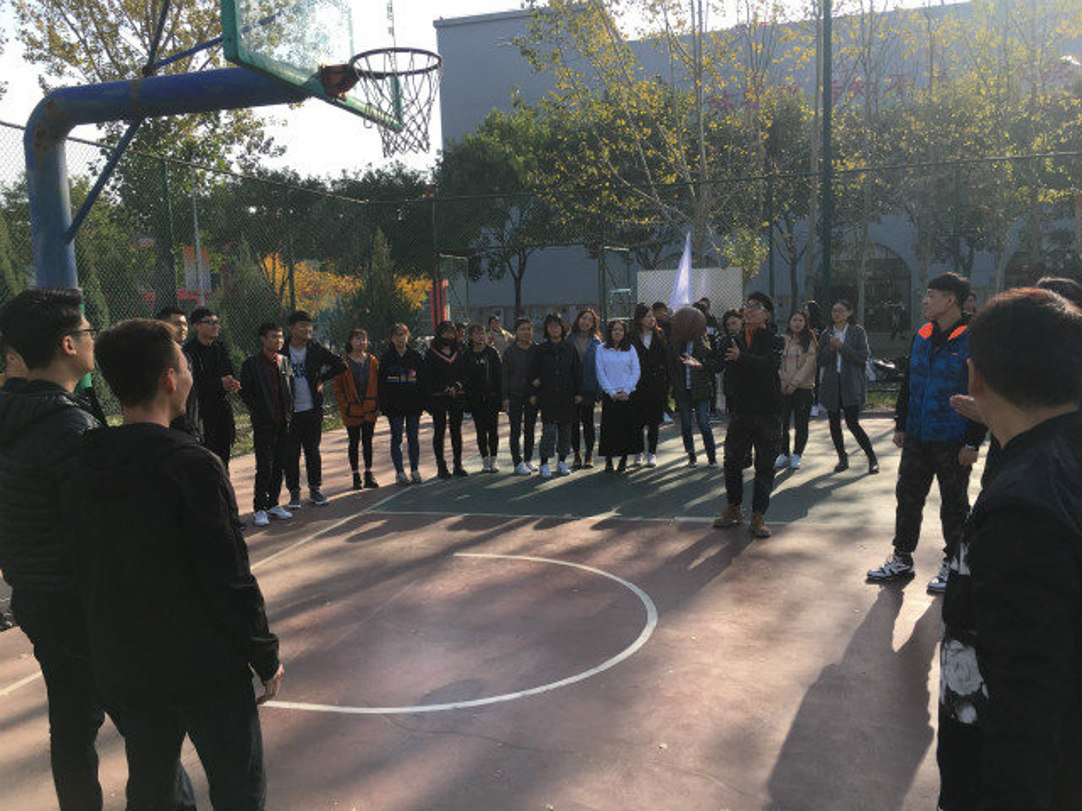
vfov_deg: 48.2
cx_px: 541
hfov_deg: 61.7
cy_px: 406
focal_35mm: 29
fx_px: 906
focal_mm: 4.15
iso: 25
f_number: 2.2
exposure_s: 1/630
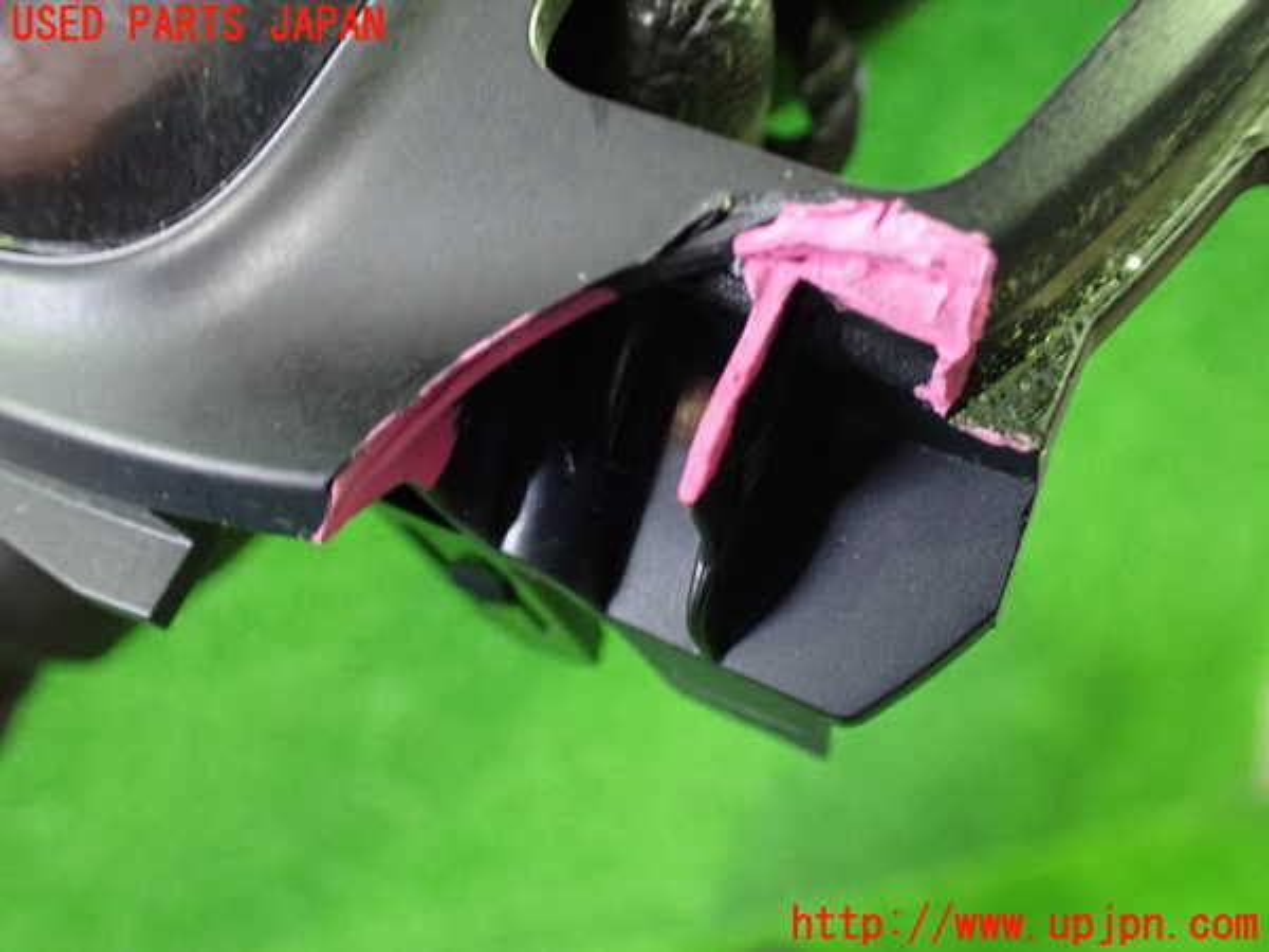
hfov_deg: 60.0
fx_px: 1100
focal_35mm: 30
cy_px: 476
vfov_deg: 46.8
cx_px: 634
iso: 1250
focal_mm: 5.4
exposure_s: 1/30
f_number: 2.3
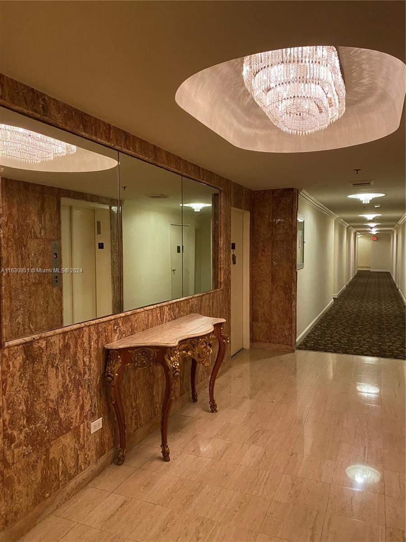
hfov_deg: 53.1
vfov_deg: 67.3
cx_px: 203
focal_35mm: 26
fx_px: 407
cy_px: 271
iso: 400
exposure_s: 1/40
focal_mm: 4.25
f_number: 1.8
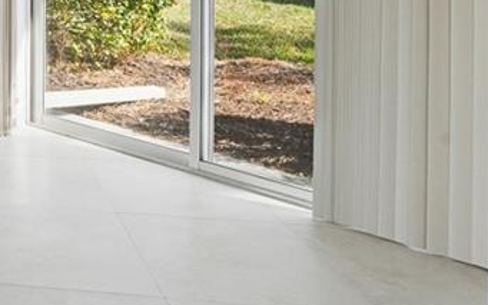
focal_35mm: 49
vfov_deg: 23.3
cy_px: -91
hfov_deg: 29.6
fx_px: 652
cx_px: -196
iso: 400
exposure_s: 1/500
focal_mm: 16
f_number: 9
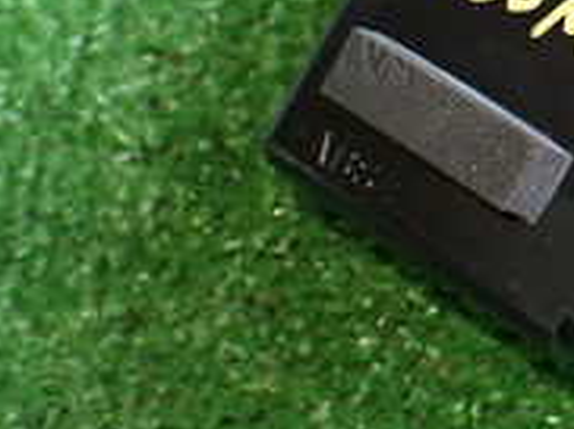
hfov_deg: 18.4
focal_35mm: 99
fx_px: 1639
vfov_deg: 14.4
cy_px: -88
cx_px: 766
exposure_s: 1/125
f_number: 2.3
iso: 640
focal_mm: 5.4
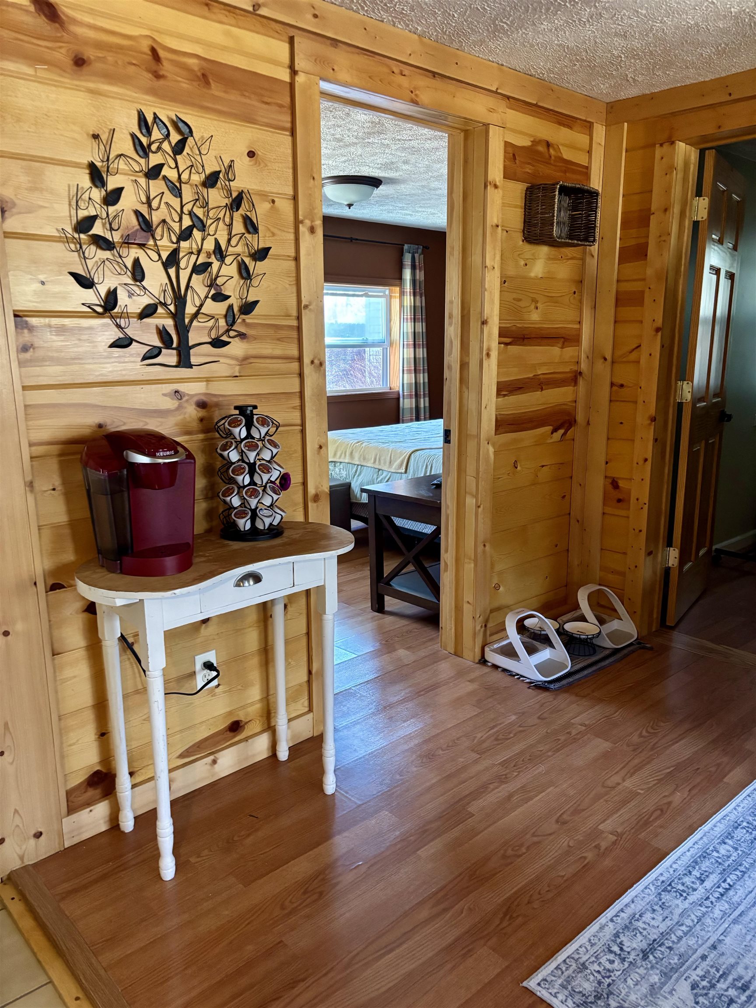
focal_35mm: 26
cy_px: 504
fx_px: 757
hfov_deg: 53.1
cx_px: 378
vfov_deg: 67.3
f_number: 1.6
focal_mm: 5.96
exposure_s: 1/47
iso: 500
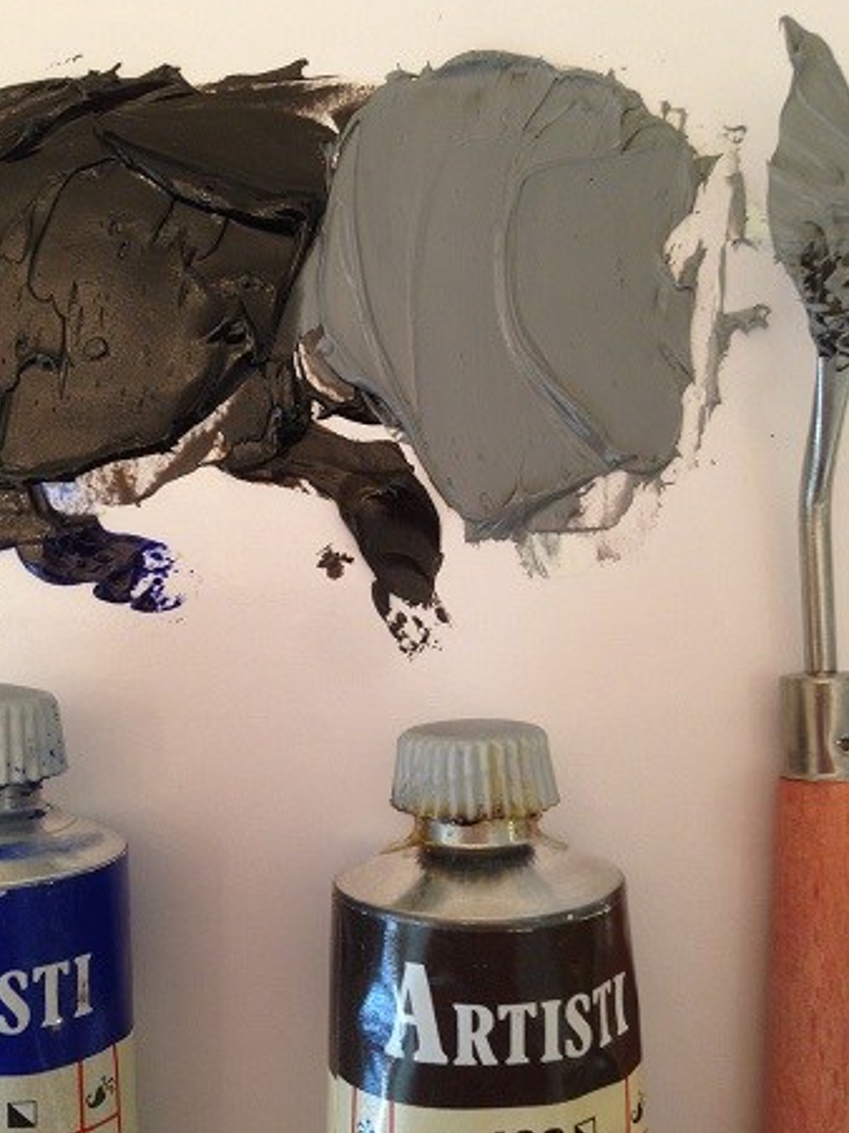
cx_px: 369
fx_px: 1276
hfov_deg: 36.7
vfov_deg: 47.8
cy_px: 637
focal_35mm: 39
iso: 80
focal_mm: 4.12
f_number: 2.4
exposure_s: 1/20
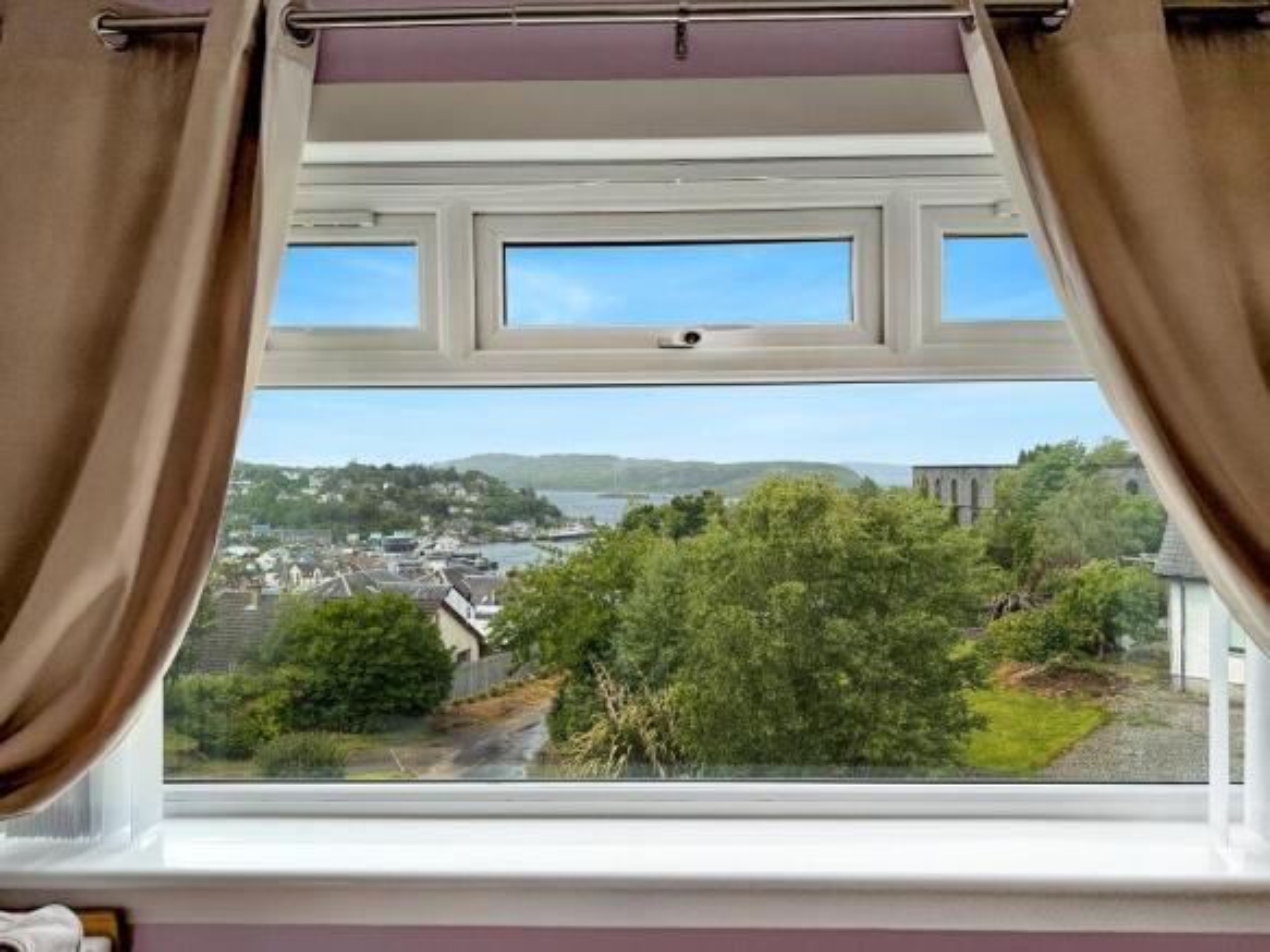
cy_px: 476
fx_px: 880
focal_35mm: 24
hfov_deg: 71.6
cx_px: 635
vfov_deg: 56.8
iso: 80
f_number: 1.78
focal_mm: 6.76
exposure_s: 1/2525
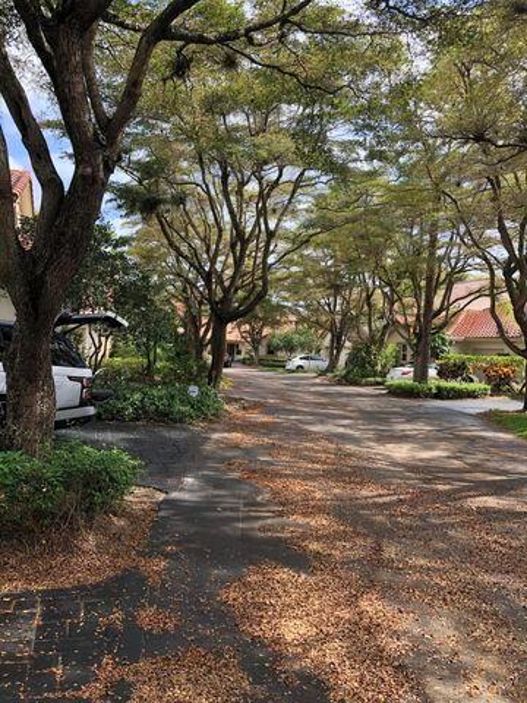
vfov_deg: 63.4
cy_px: 352
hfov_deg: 49.7
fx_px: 568
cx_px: 264
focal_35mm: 28
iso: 20
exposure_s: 1/565
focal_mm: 3.99
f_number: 1.8
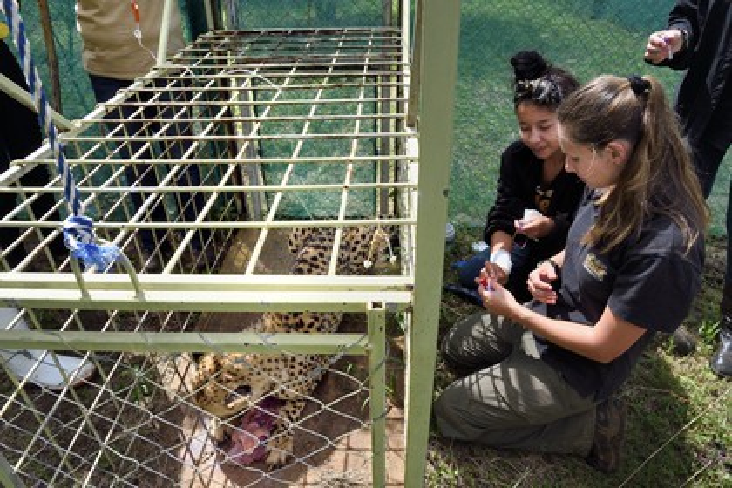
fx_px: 488
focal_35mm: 24
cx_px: 366
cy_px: 244
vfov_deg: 53.1
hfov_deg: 73.7
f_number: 14
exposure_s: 1/200
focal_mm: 24
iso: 400
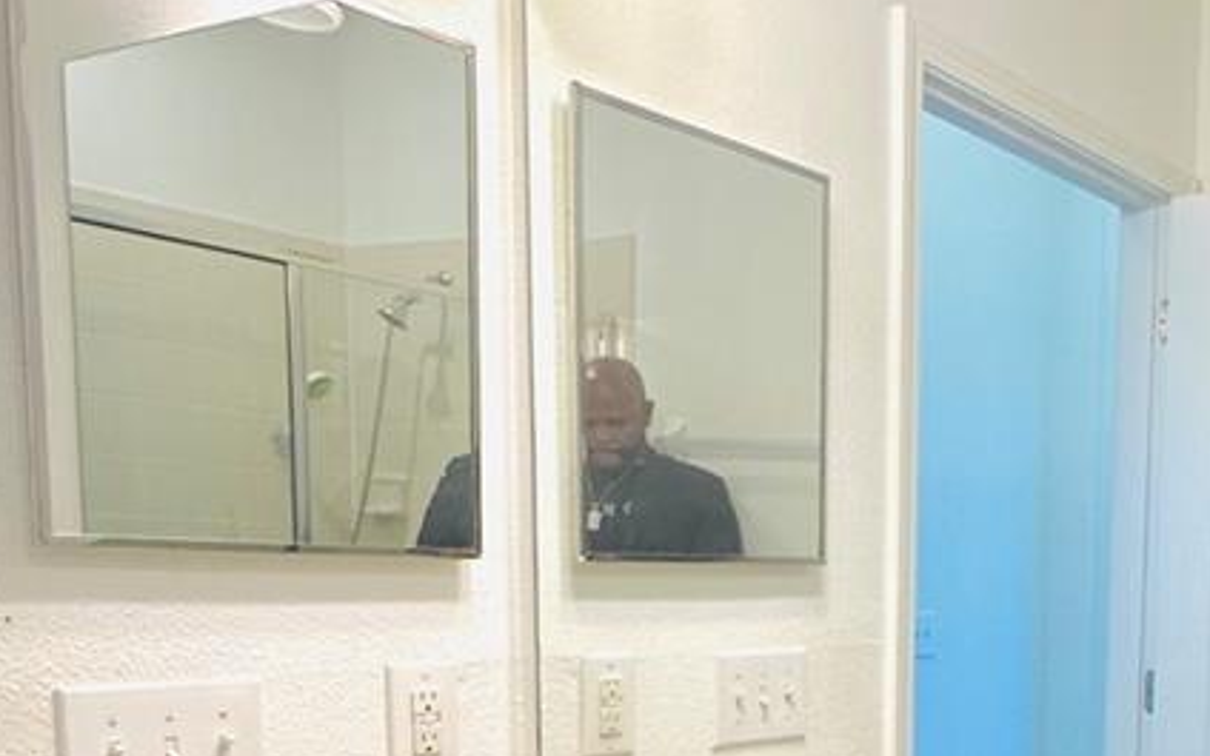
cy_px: 750
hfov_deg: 43.3
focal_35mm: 42
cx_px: 1083
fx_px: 1385
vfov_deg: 28.7
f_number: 2.2
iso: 160
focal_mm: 2.22
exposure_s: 1/120
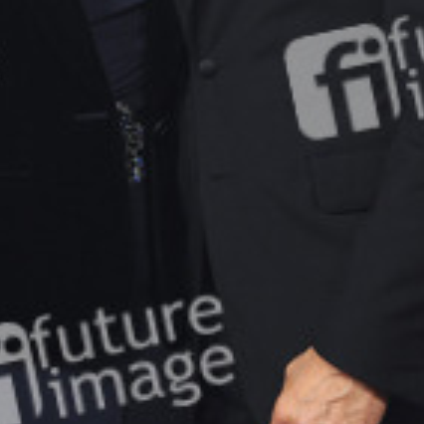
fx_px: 3478
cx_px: 169
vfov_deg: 6.9
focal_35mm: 251
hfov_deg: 7.0
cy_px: -81
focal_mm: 105
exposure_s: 1/250
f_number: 6.3
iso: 2500
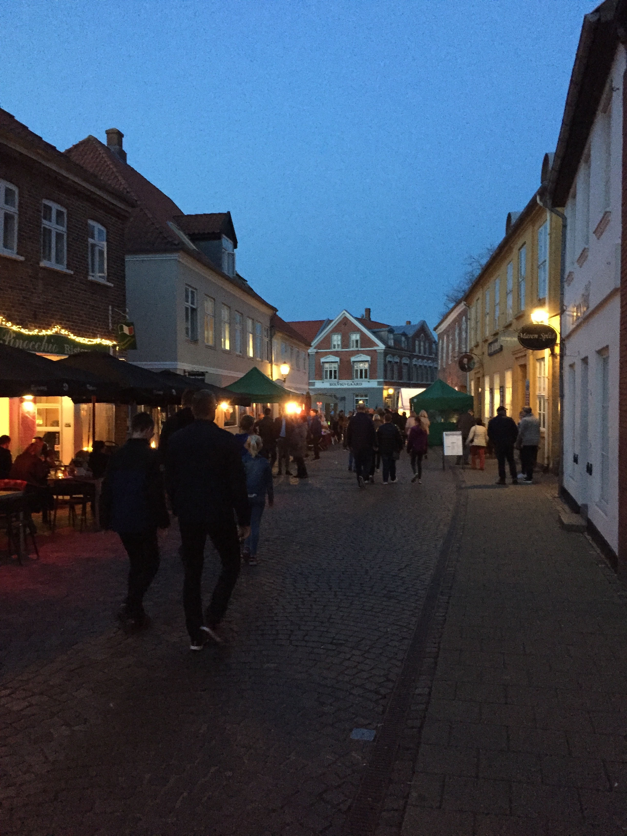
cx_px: 314
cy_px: 418
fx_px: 700
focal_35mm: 29
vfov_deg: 61.7
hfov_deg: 48.2
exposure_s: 1/17
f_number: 2.2
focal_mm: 4.15
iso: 500
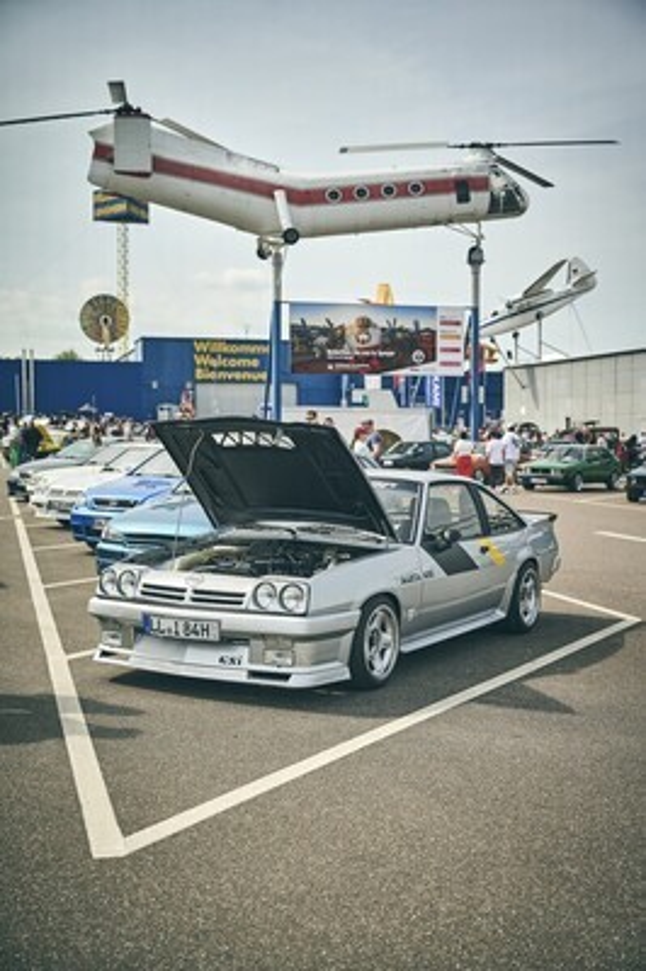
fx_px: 1186
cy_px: 486
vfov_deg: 44.5
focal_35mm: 44
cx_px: 323
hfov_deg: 30.5
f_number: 3.5
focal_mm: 44
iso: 100
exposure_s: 1/1250
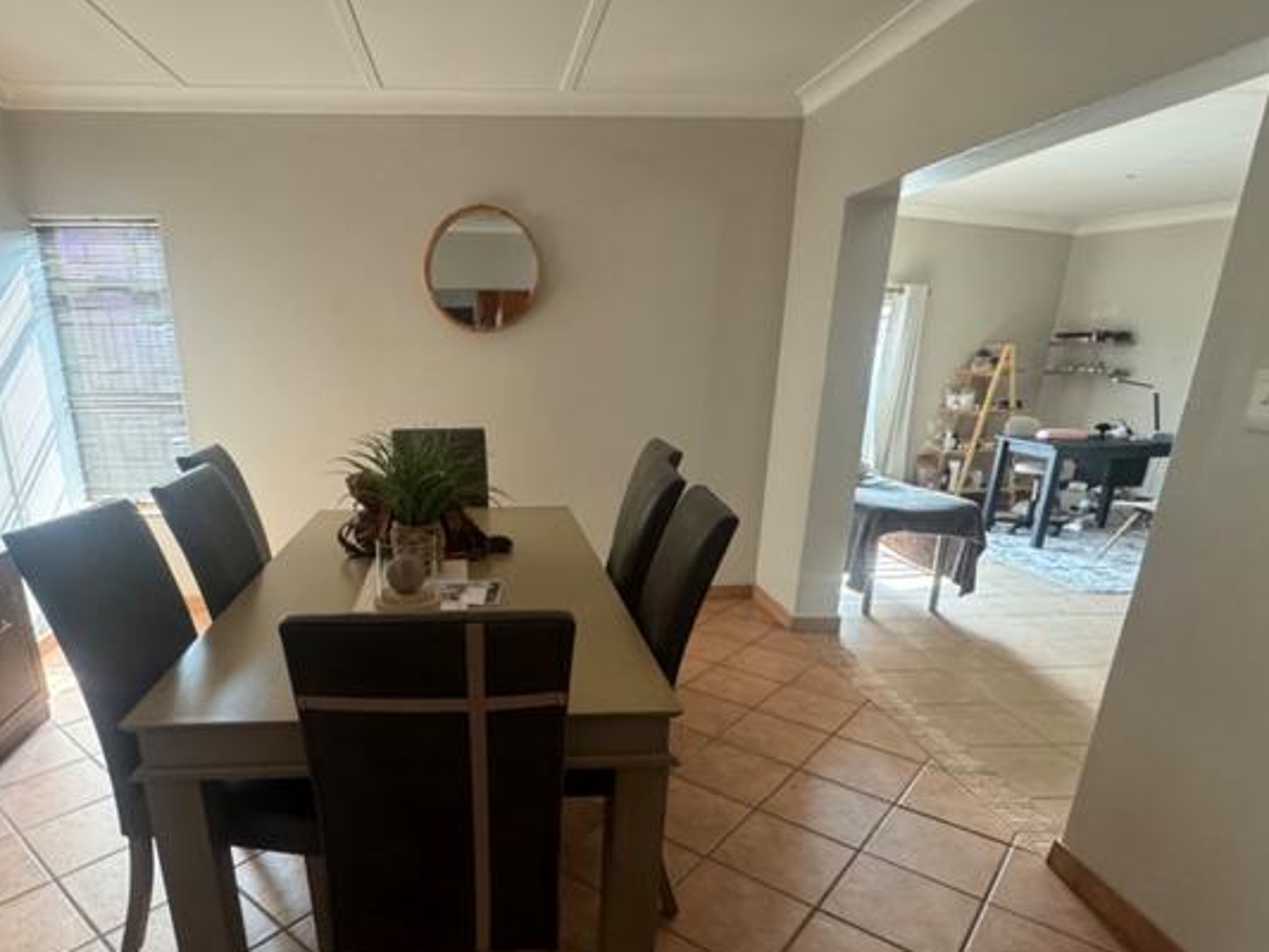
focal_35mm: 21
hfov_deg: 78.2
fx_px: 770
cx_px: 517
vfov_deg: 62.3
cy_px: 614
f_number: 2.2
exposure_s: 1/98
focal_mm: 2.22
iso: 320
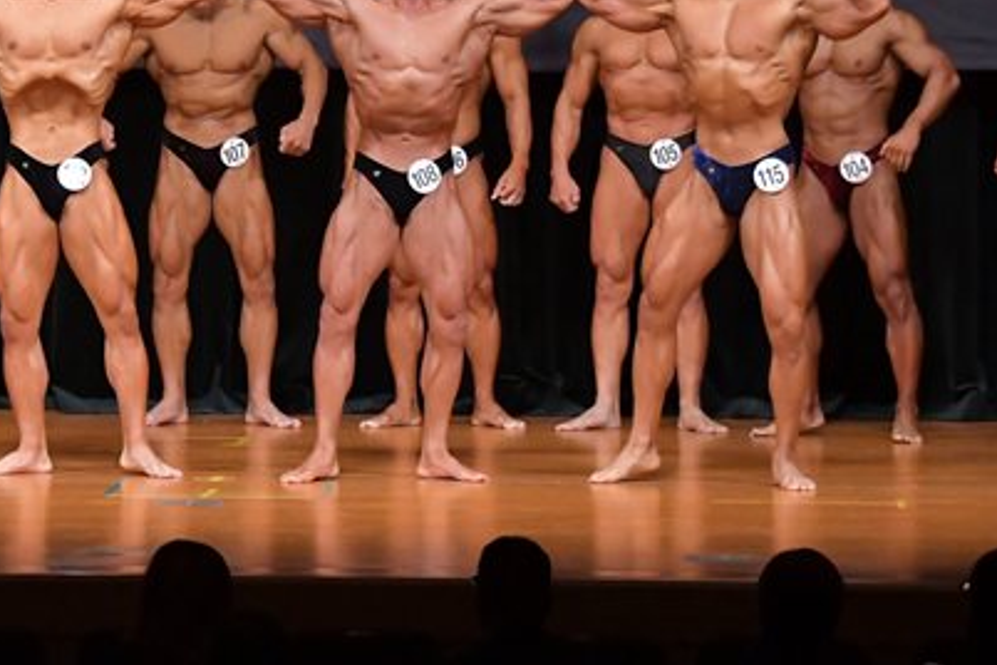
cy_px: 74
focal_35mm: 289
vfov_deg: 4.8
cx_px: 192
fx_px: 8003
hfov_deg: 7.1
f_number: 5.6
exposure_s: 1/400
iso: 5000
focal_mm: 100
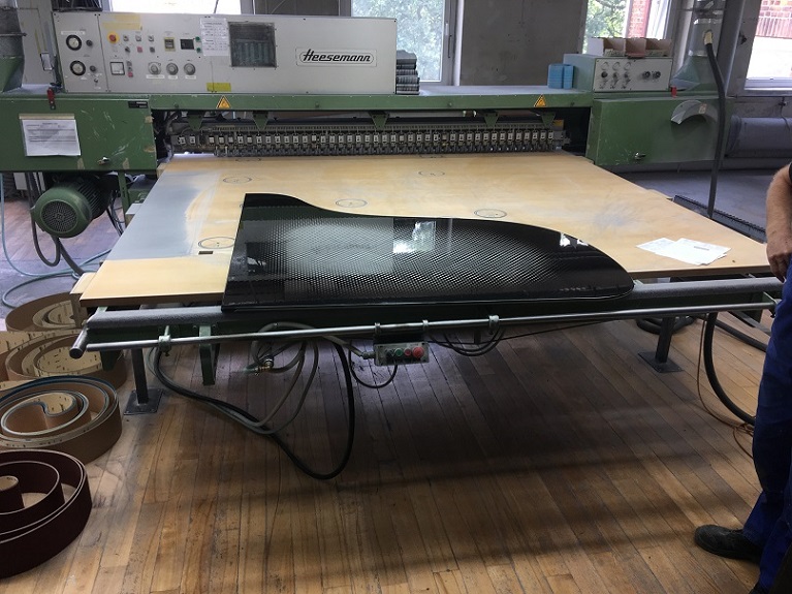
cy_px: 297
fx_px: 663
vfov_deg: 48.2
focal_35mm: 29
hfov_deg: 61.7
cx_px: 396
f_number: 2.2
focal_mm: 4.15
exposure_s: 1/50
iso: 32
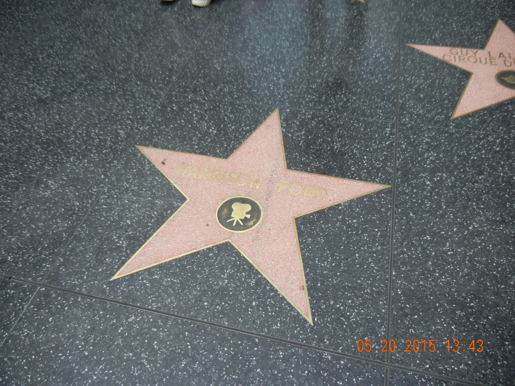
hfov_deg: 60.0
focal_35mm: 30
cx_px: 258
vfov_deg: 46.8
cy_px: 193
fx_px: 446
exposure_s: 1/300
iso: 160
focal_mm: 5.4
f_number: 7
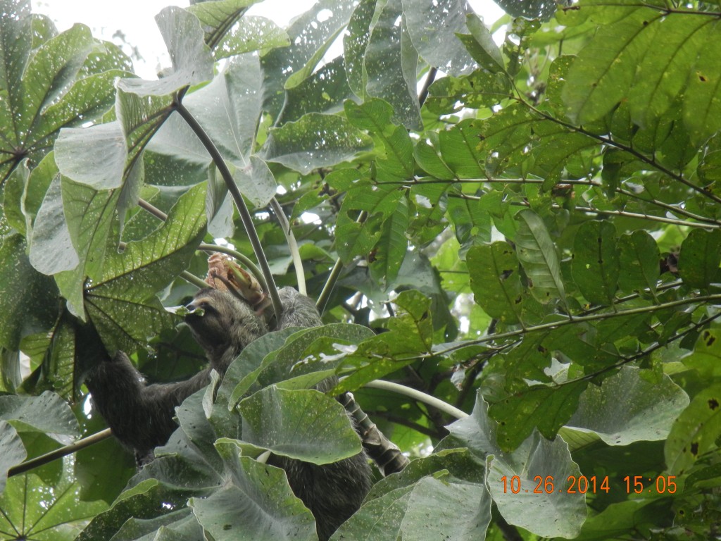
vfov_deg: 5.0
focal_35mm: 300
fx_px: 6249
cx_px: 360
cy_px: 270
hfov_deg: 6.6
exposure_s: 1/58.1
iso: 385
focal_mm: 54
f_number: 5.6
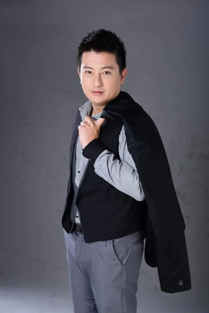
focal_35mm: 70
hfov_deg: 19.5
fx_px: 610
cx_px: 104
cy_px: 156
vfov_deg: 28.8
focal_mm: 70
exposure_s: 1/200
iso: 200
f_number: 11
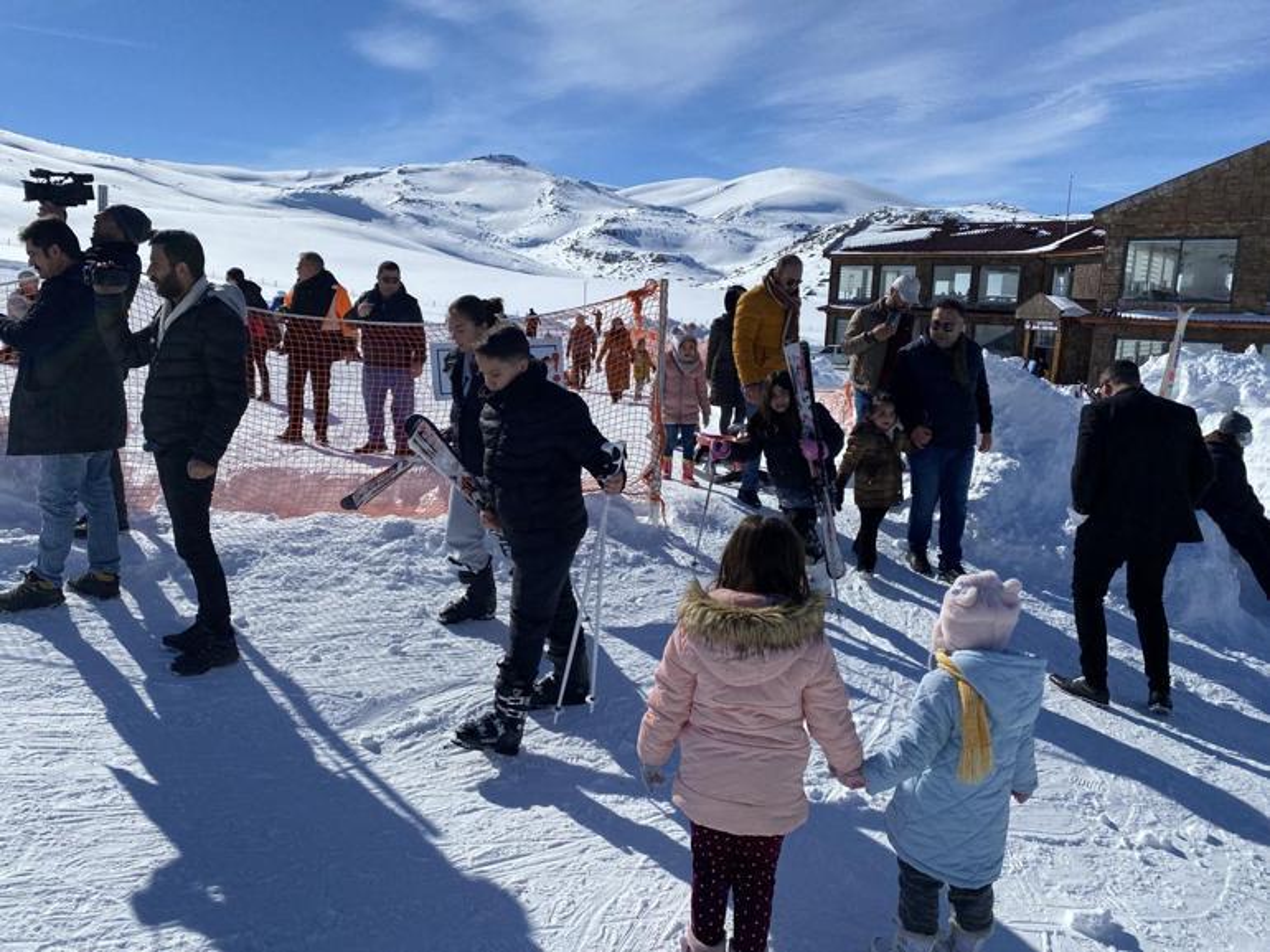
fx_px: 954
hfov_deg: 67.3
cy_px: 476
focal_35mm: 26
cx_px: 635
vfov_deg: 53.0
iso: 32
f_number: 1.8
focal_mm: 4.25
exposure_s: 1/7692
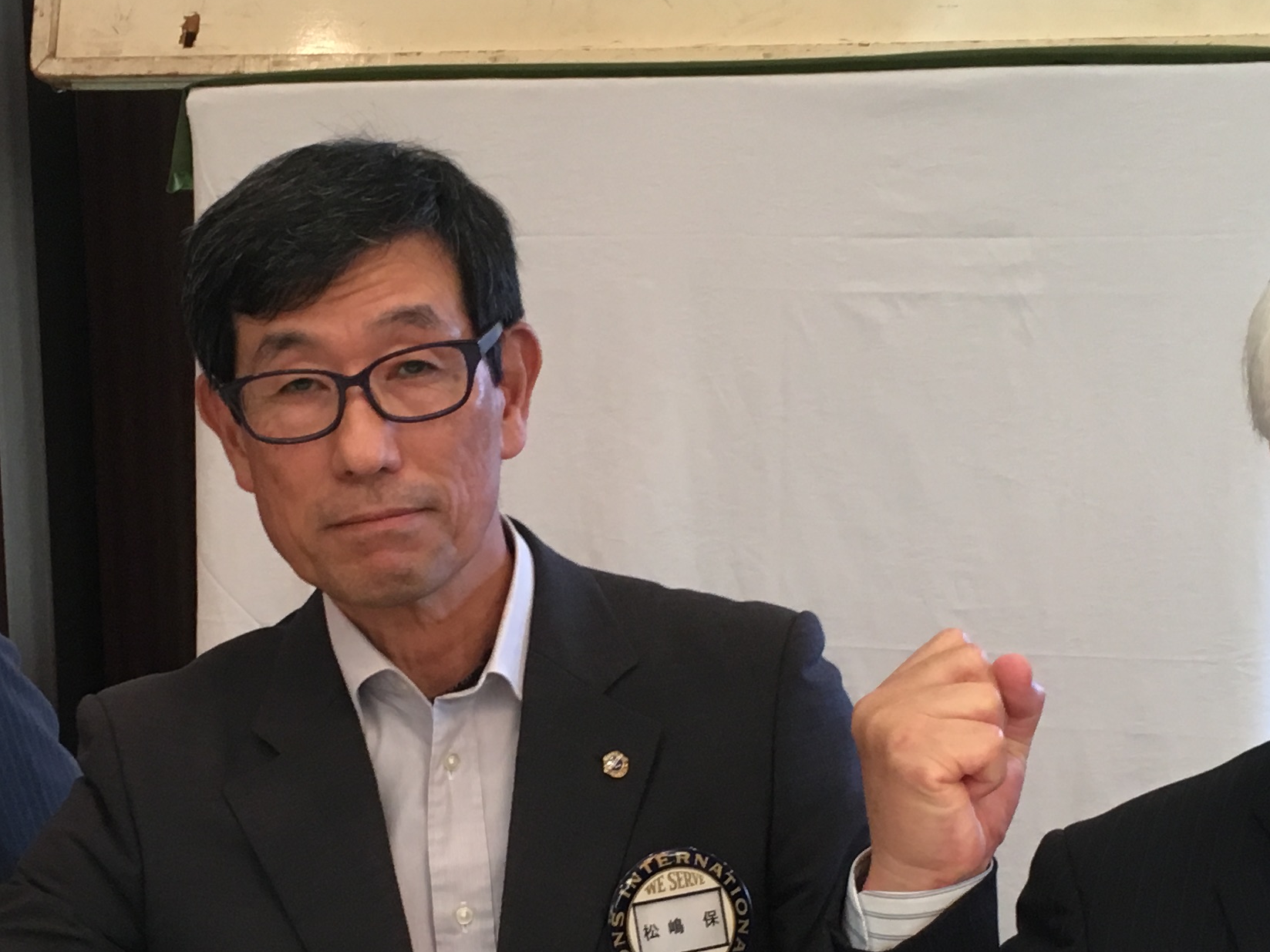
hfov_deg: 27.4
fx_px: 2605
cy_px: 673
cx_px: 518
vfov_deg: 20.6
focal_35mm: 71
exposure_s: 1/30
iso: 100
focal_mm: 4.15
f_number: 2.2
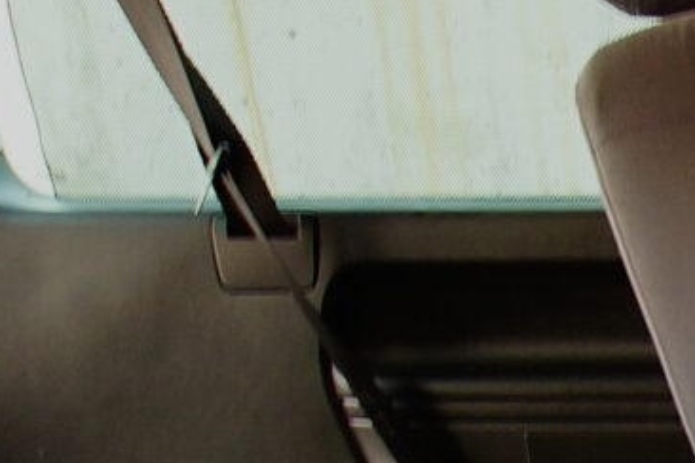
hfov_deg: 13.9
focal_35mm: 116
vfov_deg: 11.1
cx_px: 1538
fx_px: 2230
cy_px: 826
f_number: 5
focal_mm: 11
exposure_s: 1/10
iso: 200
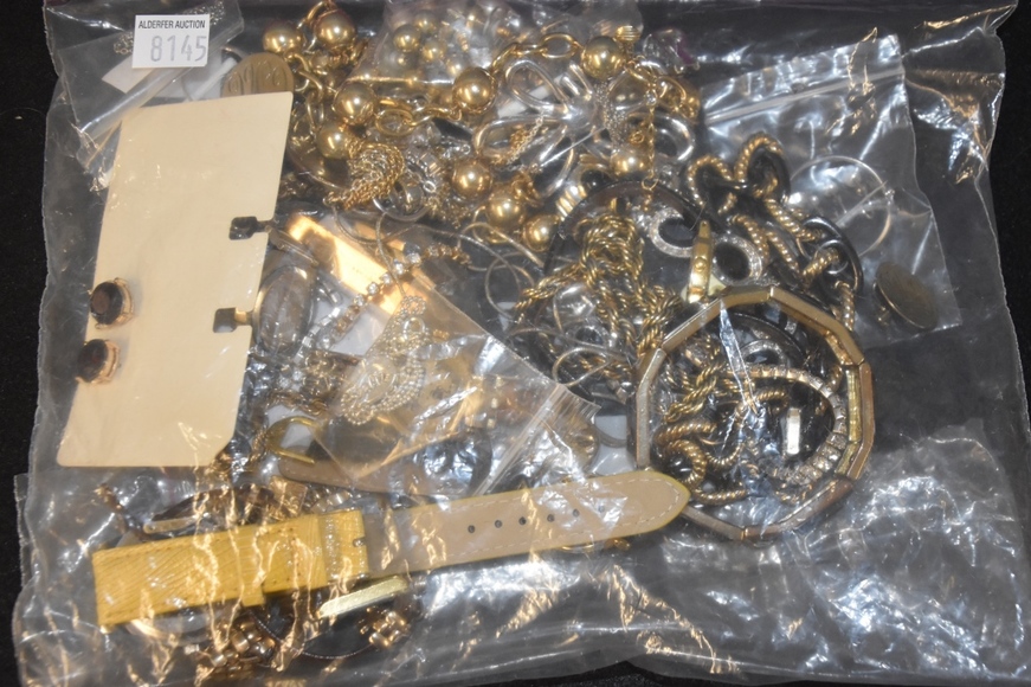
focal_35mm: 46
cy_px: 344
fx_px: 1331
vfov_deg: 28.9
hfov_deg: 42.3
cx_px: 516
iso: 2000
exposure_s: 1/60
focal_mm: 31
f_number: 4
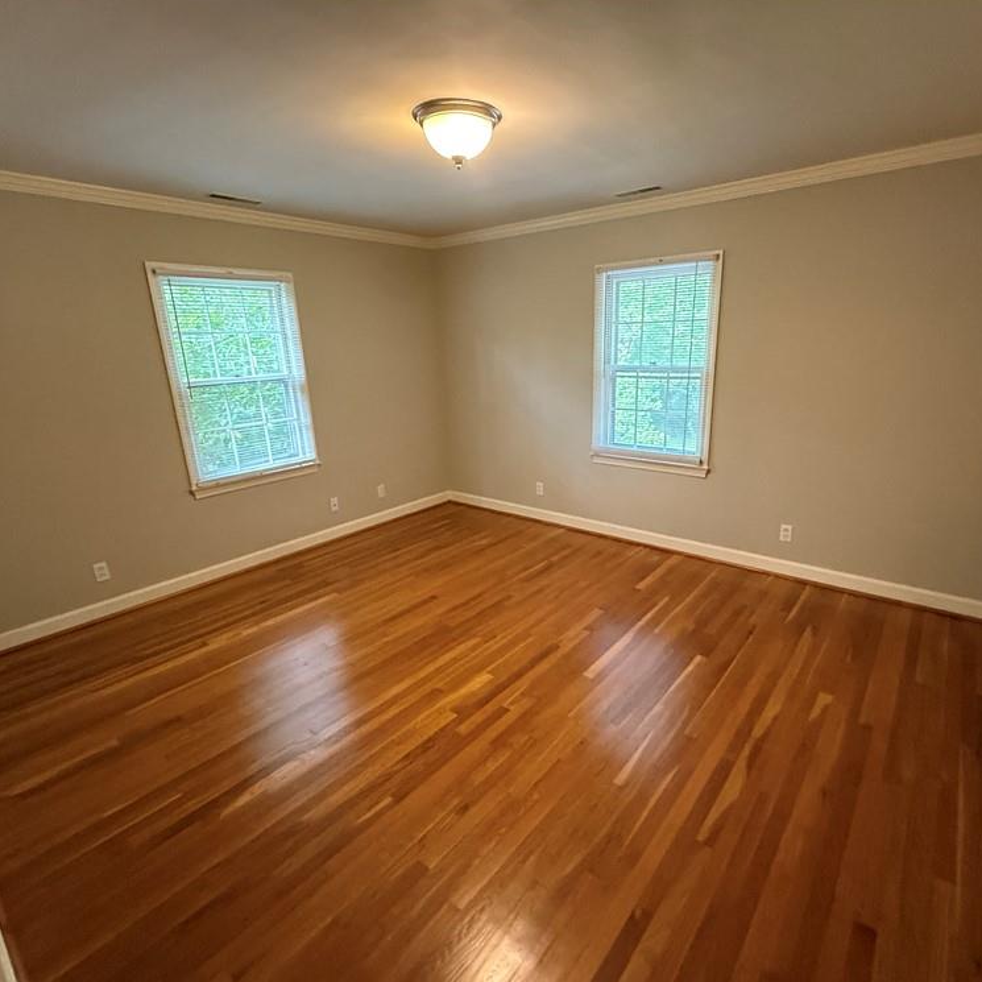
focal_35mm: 17
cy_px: 497
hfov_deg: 83.8
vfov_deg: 84.0
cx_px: 526
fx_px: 546
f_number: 2.2
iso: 640
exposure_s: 1/60
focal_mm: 2.22
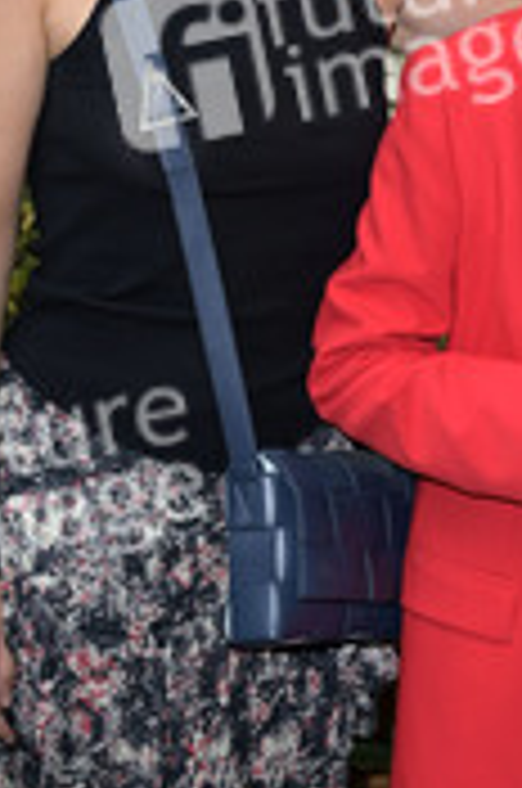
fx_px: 2402
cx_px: 464
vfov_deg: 18.6
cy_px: 270
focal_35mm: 110
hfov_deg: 12.3
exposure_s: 1/200
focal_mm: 48
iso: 500
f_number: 4.5
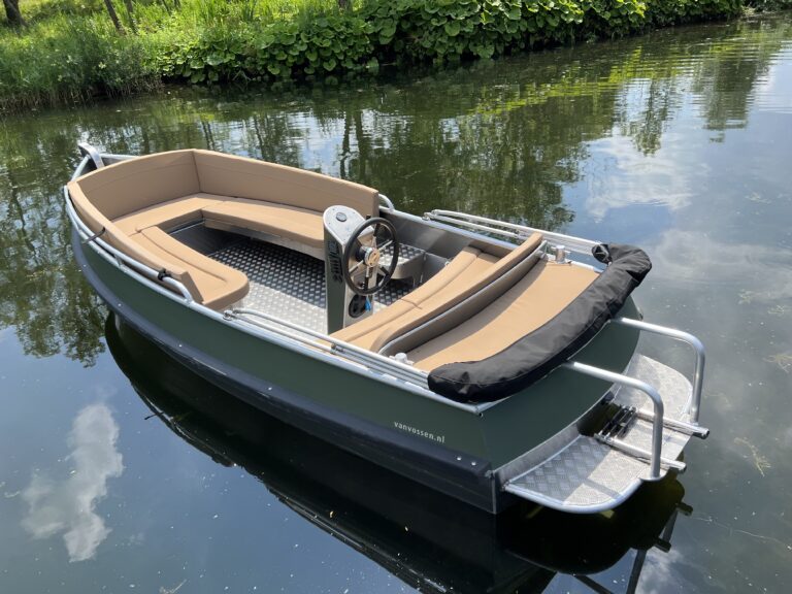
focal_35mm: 26
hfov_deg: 67.3
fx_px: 595
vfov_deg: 53.1
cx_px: 396
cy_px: 297
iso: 50
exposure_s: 1/2513
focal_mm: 5.7
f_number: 1.5
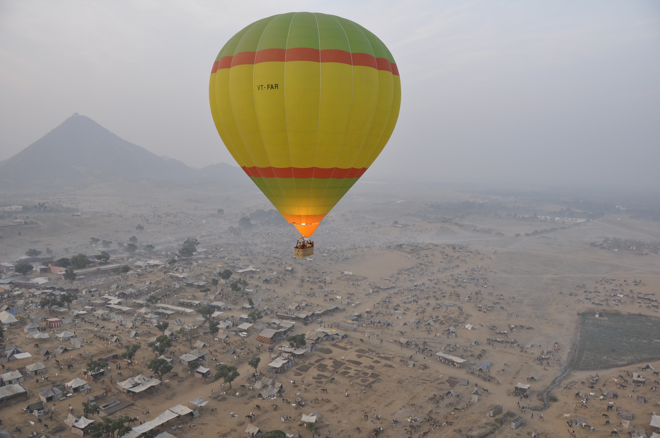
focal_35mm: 27
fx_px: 494
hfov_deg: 67.4
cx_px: 330
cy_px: 219
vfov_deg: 47.8
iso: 320
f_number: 5.6
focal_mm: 18
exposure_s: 1/125
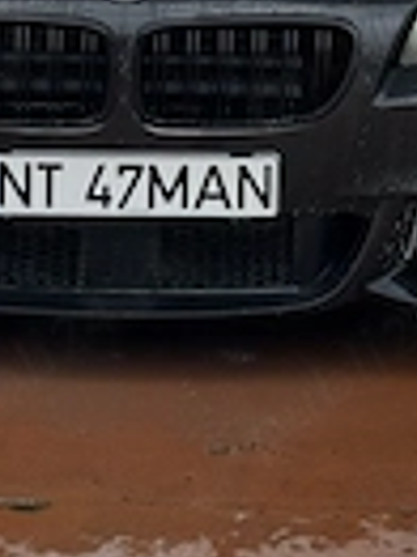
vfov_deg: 12.8
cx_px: 136
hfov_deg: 10.1
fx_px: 2365
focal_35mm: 147
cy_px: -259
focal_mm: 6.76
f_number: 1.78
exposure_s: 1/5587
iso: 80
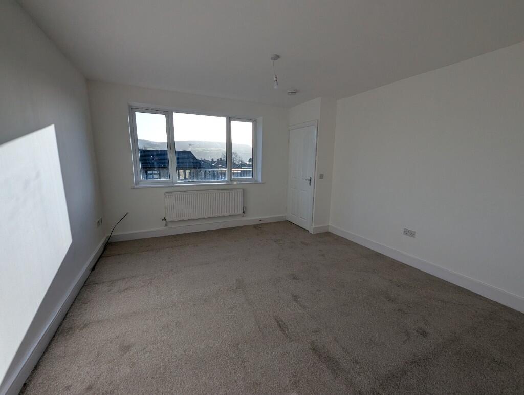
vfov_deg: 90.1
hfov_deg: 106.1
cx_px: 262
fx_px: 197
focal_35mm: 13
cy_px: 198
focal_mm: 1.95
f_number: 2.2
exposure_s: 1/1159
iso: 72
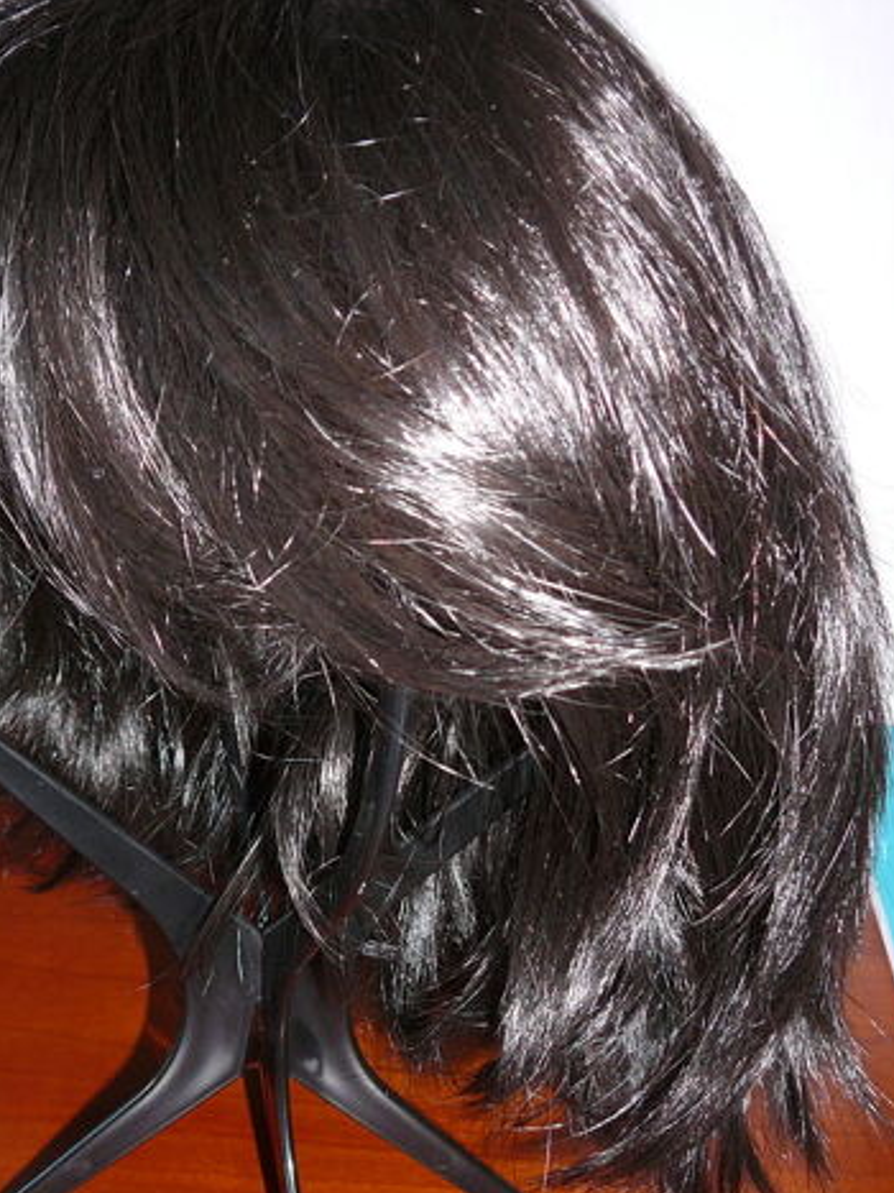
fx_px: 1654
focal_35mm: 48
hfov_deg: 30.1
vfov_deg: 39.6
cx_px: 319
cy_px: 669
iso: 80
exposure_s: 1/30
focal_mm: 5.2
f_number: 2.8
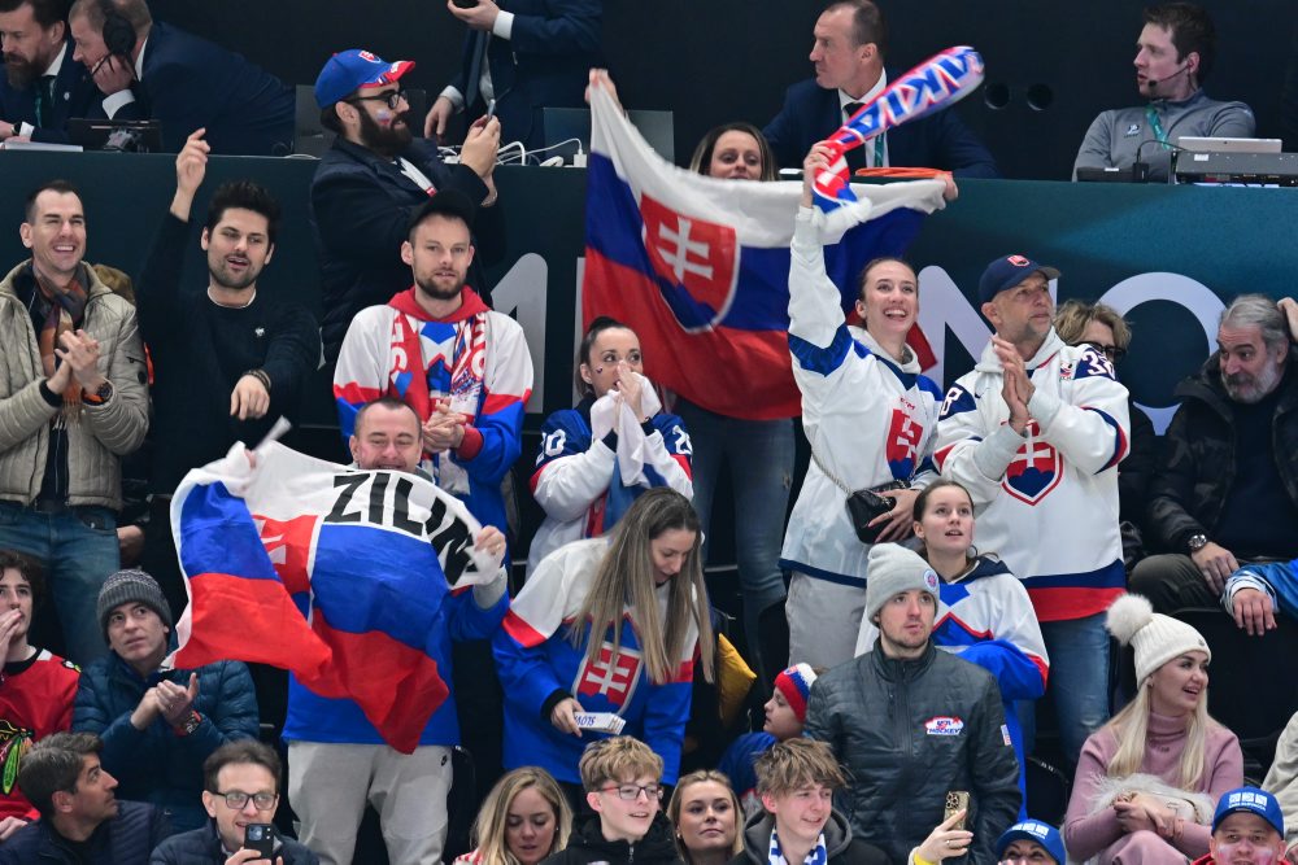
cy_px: 432
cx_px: 649
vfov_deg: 3.4
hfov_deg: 5.2
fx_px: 14423
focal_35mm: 400
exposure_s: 1/125
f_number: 5.6
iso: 2000
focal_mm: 400
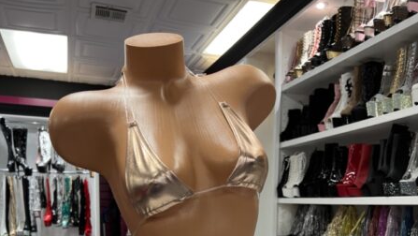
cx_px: 209
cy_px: 248
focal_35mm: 38
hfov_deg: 52.8
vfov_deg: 28.8
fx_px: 421
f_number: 1.5
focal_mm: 5.7
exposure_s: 1/60
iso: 100
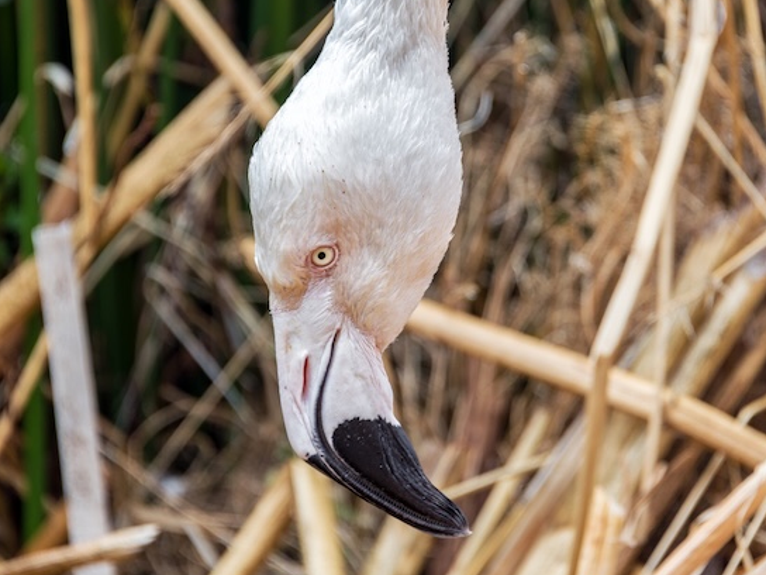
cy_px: 225
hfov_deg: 4.7
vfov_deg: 3.5
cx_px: 415
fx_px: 9382
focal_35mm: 424
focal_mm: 300
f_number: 5.6
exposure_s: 1/200
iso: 250
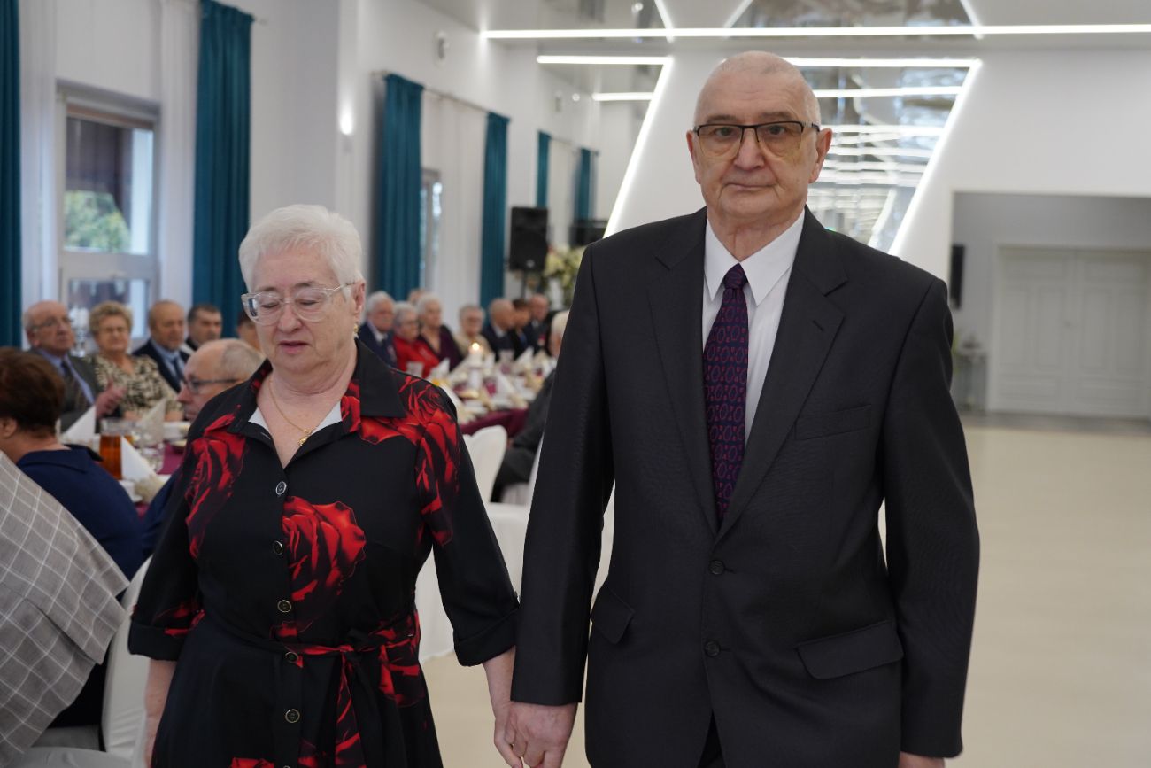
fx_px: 1535
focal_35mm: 48
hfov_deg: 41.1
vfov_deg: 28.1
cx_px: 576
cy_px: 384
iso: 1250
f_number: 4
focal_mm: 48
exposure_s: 1/125
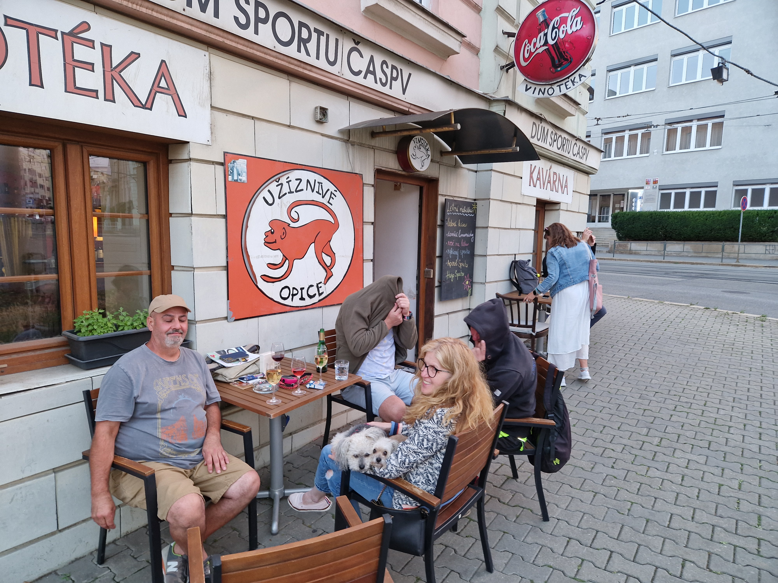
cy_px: 292
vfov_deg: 58.9
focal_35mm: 23
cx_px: 389
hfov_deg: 73.9
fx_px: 517
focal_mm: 5.4
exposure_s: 1/100
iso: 250
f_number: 1.8
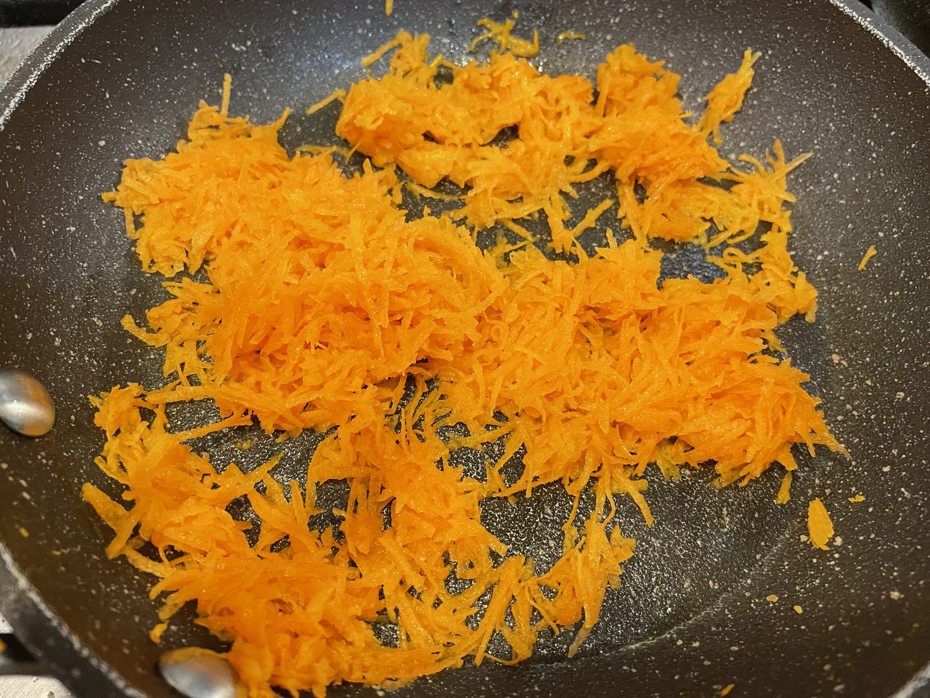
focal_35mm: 26
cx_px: 465
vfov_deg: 53.1
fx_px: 699
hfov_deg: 67.3
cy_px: 349
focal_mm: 4.2
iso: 250
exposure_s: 1/50
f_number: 1.6
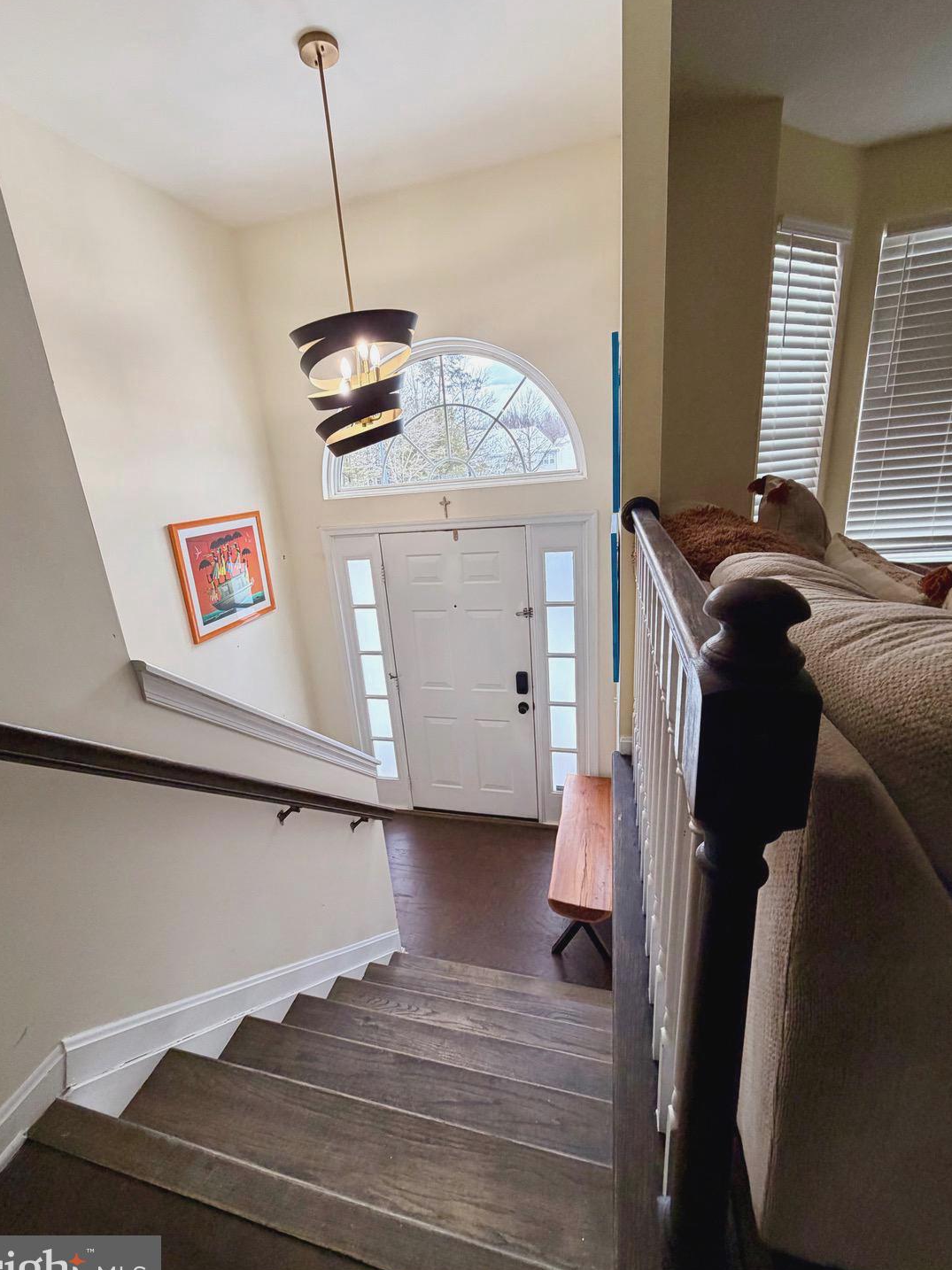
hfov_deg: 81.7
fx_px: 550
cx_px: 450
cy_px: 628
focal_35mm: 15
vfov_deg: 98.2
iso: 125
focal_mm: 2.22
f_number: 2.2
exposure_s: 1/120
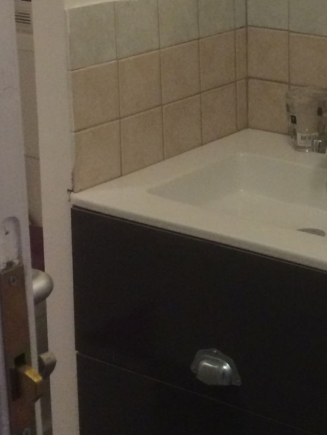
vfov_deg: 22.1
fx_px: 1082
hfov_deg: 16.2
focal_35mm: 86
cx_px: 432
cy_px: 21
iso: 200
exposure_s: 1/33
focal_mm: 4.15
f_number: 2.2
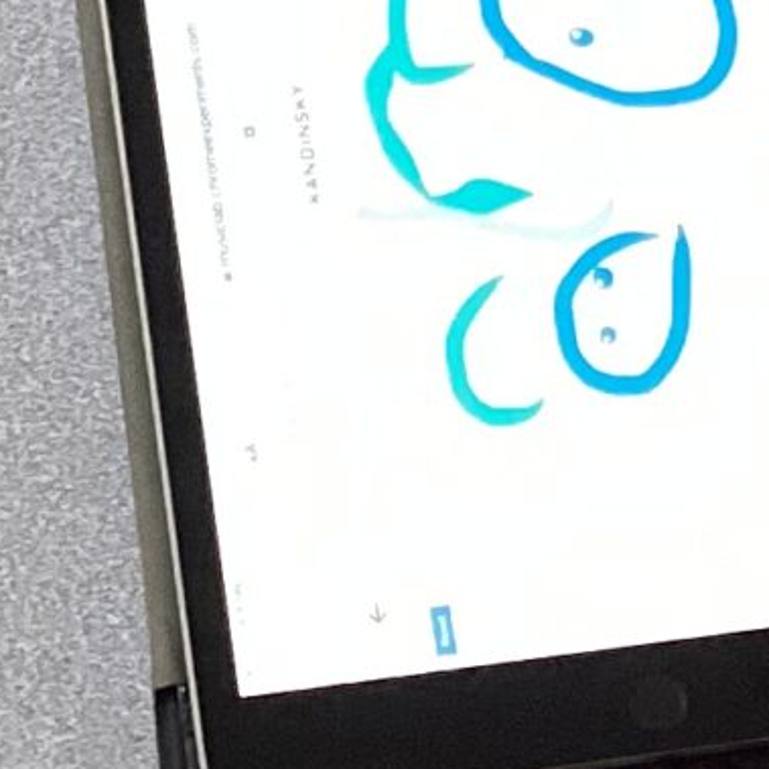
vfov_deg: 9.0
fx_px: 4650
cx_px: 783
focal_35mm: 185
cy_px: -698
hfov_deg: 9.4
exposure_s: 1/50
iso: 125
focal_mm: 3.3
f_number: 2.4
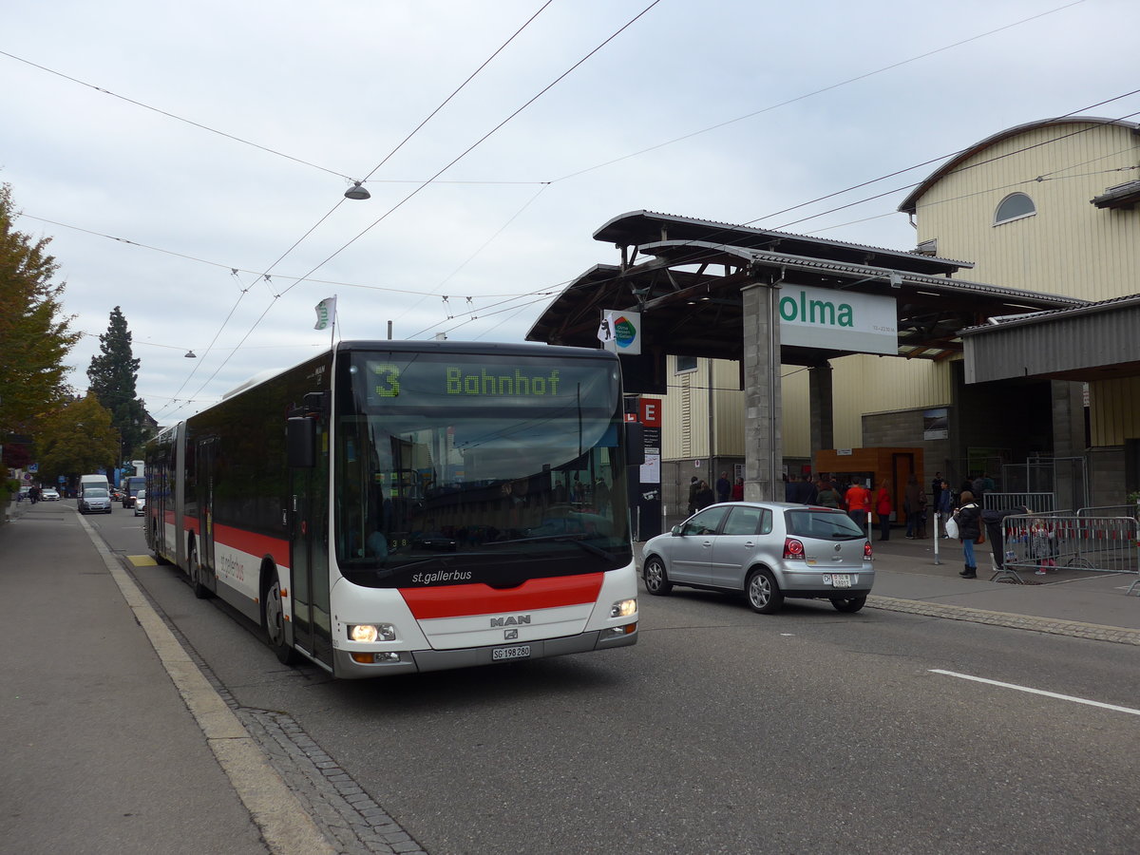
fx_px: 955
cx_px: 570
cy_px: 428
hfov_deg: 61.7
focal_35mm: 29
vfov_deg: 48.2
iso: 80
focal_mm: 6
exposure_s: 1/800
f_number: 2.8
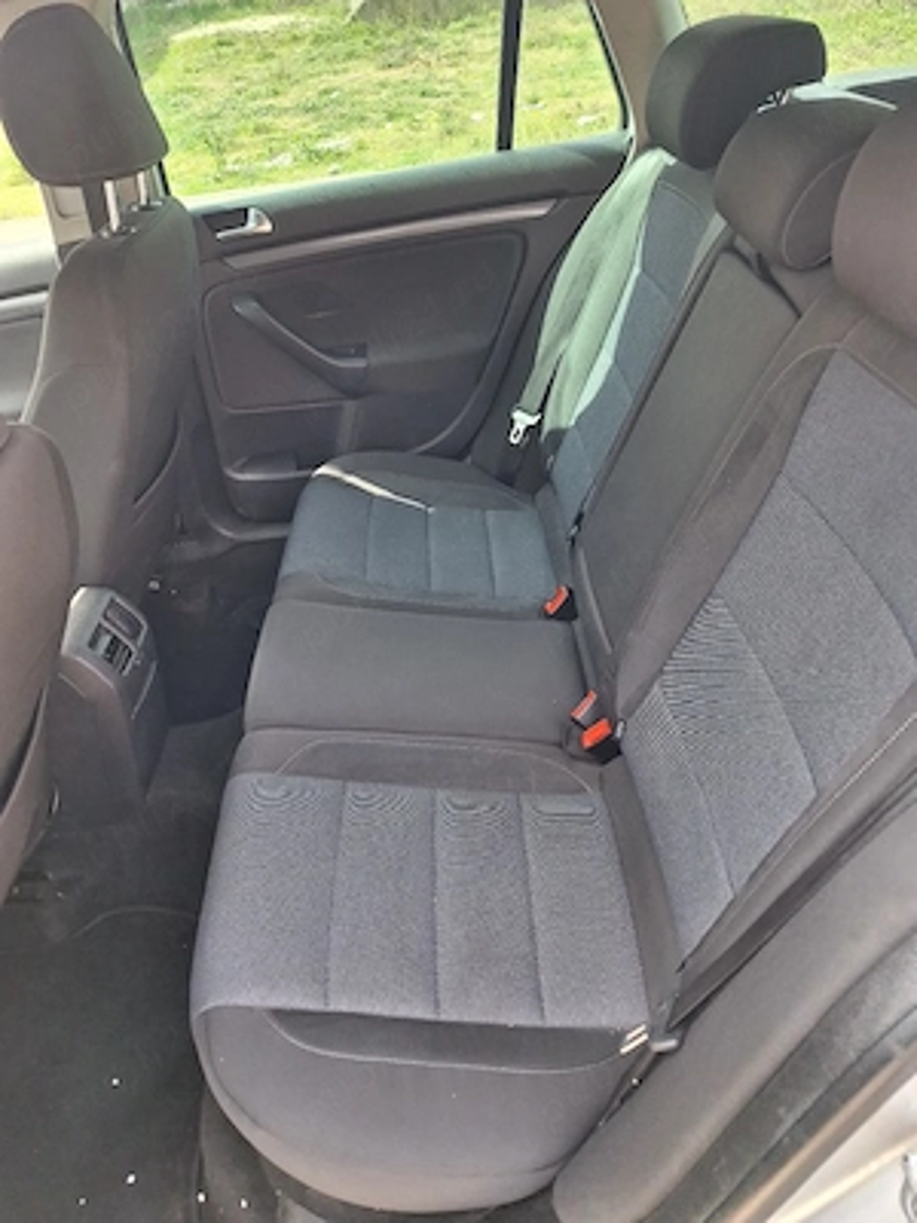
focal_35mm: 23
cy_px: 612
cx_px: 458
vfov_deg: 73.9
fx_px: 812
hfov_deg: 58.9
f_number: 1.8
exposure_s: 1/182
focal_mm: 5.54
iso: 40
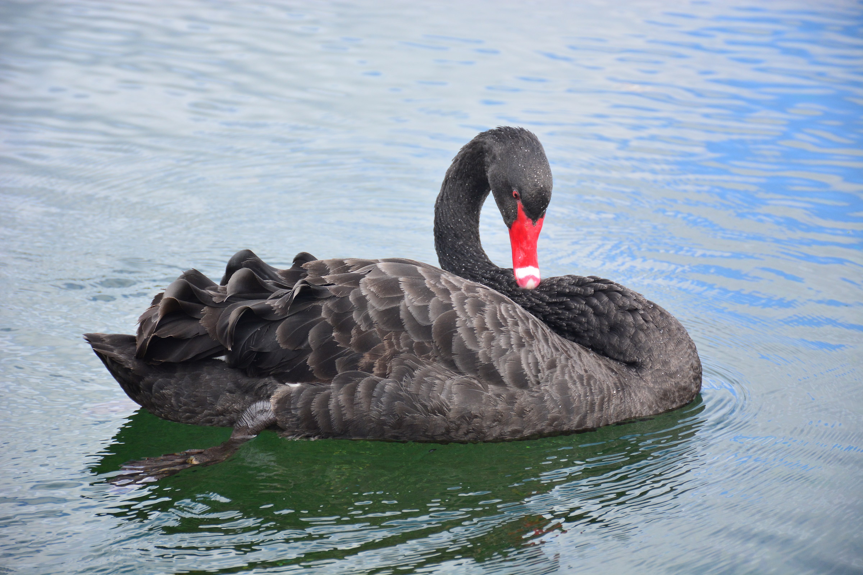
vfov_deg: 9.1
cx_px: 432
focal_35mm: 150
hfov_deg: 13.7
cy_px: 288
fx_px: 3596
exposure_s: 1/800
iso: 640
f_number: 5.6
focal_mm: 100
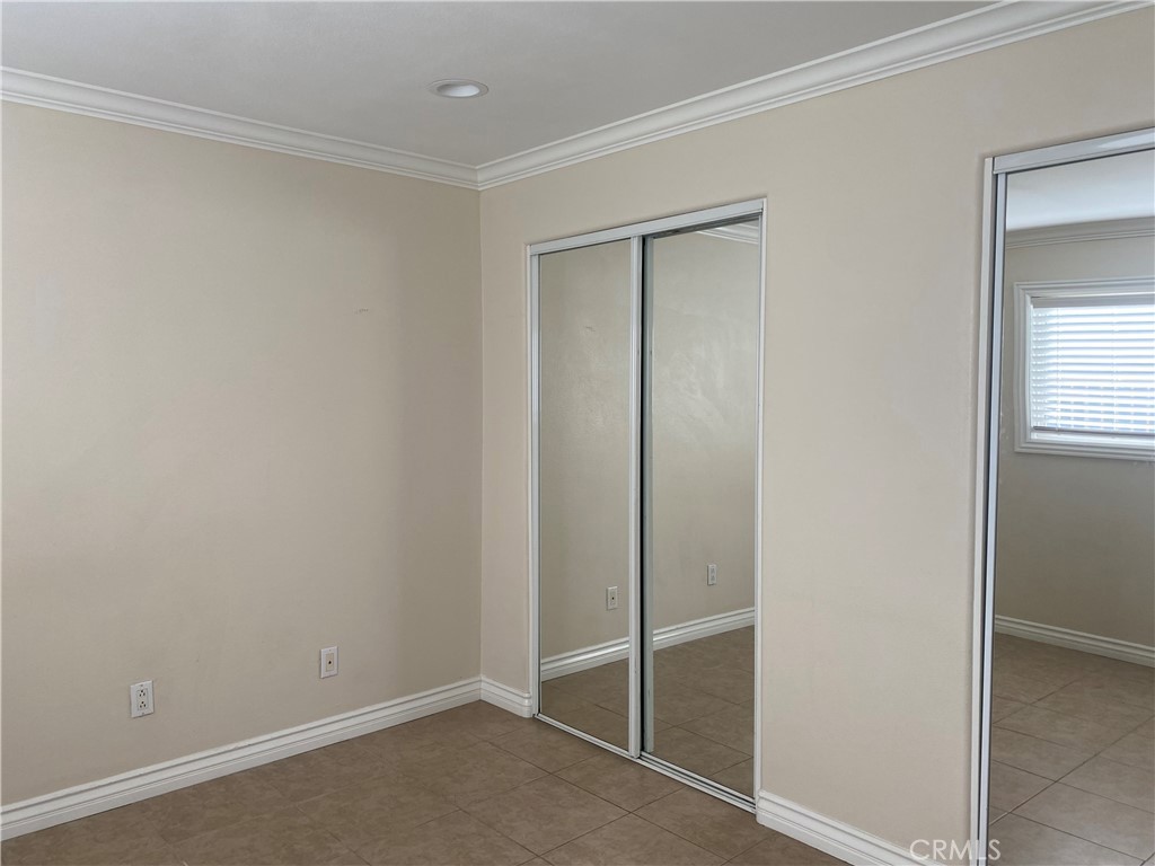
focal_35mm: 26
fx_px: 868
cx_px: 578
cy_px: 433
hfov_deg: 67.3
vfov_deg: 53.1
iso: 40
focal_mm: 4.25
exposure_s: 1/122
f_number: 1.8
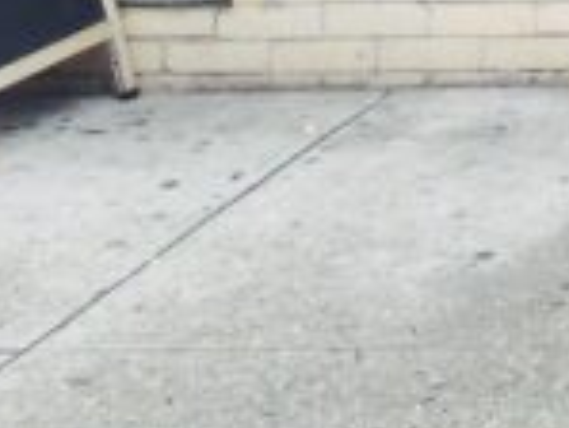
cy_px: -699
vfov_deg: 7.9
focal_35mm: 169
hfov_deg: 9.8
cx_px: 1501
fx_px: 2780
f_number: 2.2
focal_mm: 4.12
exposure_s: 1/203
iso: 32
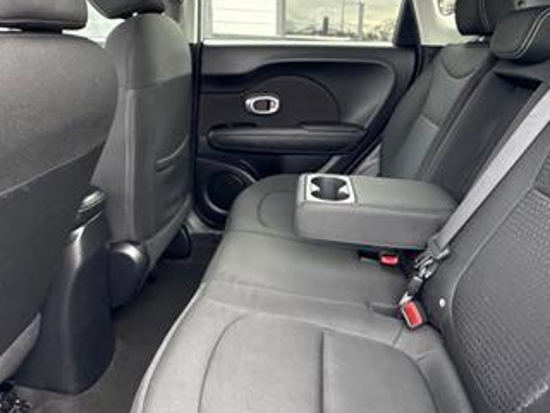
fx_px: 445
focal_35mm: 28
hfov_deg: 62.8
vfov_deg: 49.7
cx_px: 335
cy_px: 186
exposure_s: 1/84
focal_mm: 2.22
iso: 320
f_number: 2.2
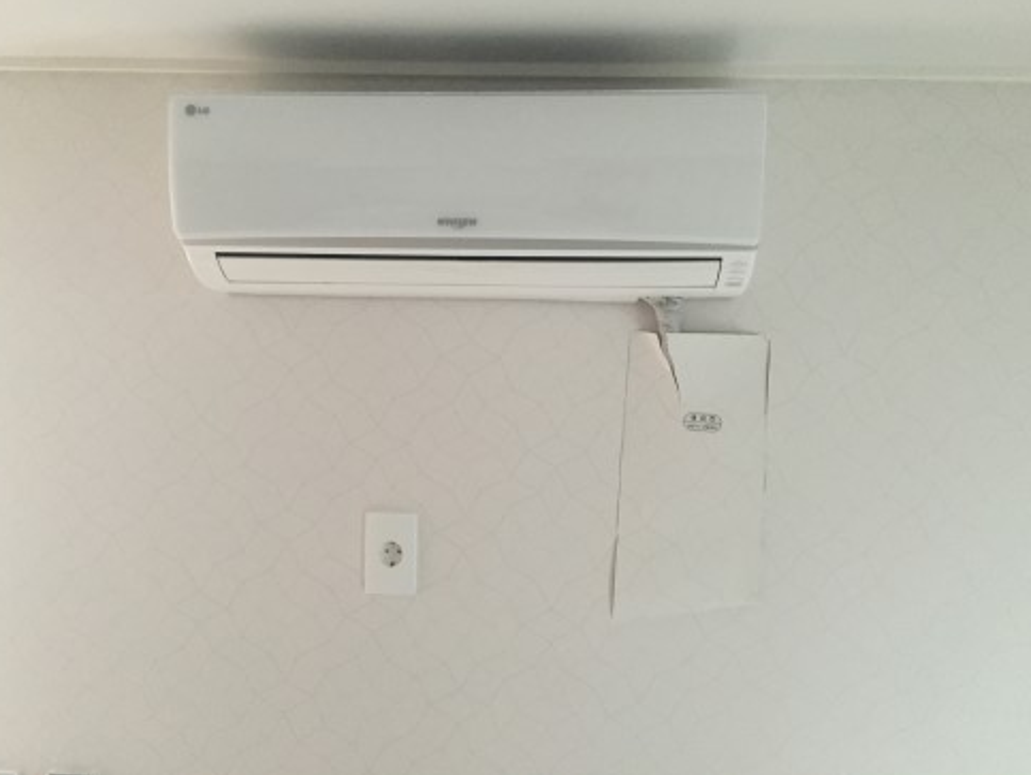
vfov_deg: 46.9
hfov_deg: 59.9
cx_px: 506
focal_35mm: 30
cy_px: 388
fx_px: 894
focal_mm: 4.15
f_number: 2.2
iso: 250
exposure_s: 1/17
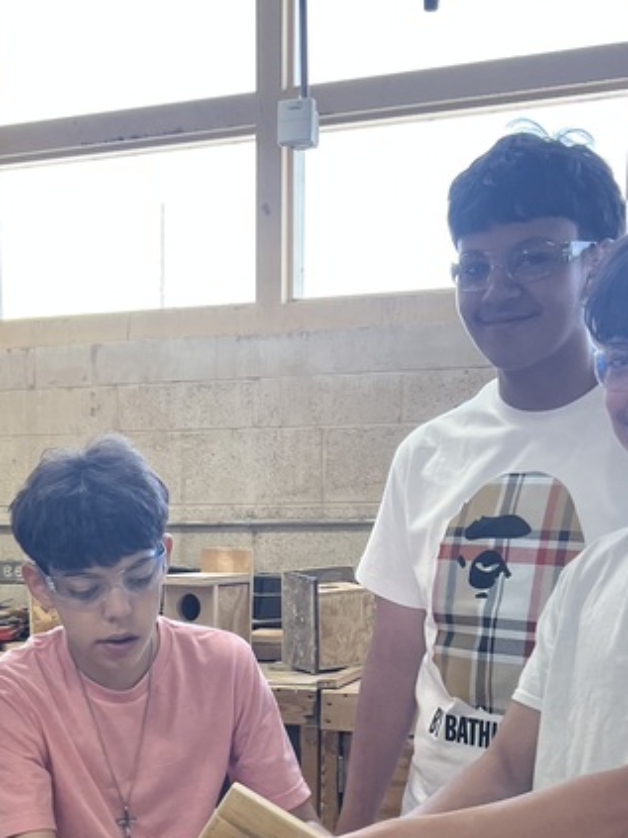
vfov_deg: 29.4
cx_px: 109
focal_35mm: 63
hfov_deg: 22.9
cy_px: 757
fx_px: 1525
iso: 64
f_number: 1.5
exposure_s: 1/153
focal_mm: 5.7
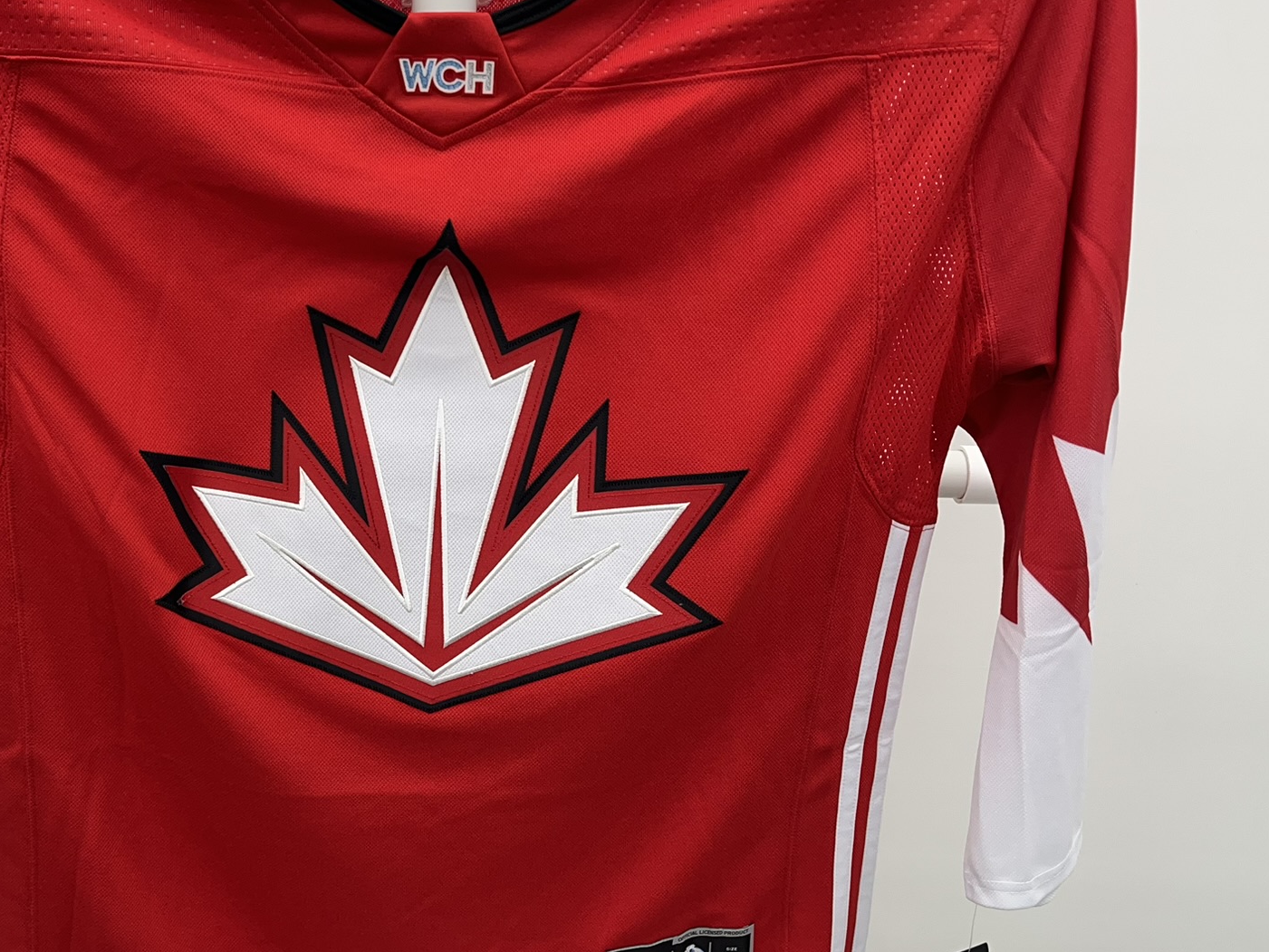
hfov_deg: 48.0
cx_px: 402
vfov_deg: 37.7
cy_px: 447
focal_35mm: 38
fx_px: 1393
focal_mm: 5.1
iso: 64
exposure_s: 1/120
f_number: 1.6
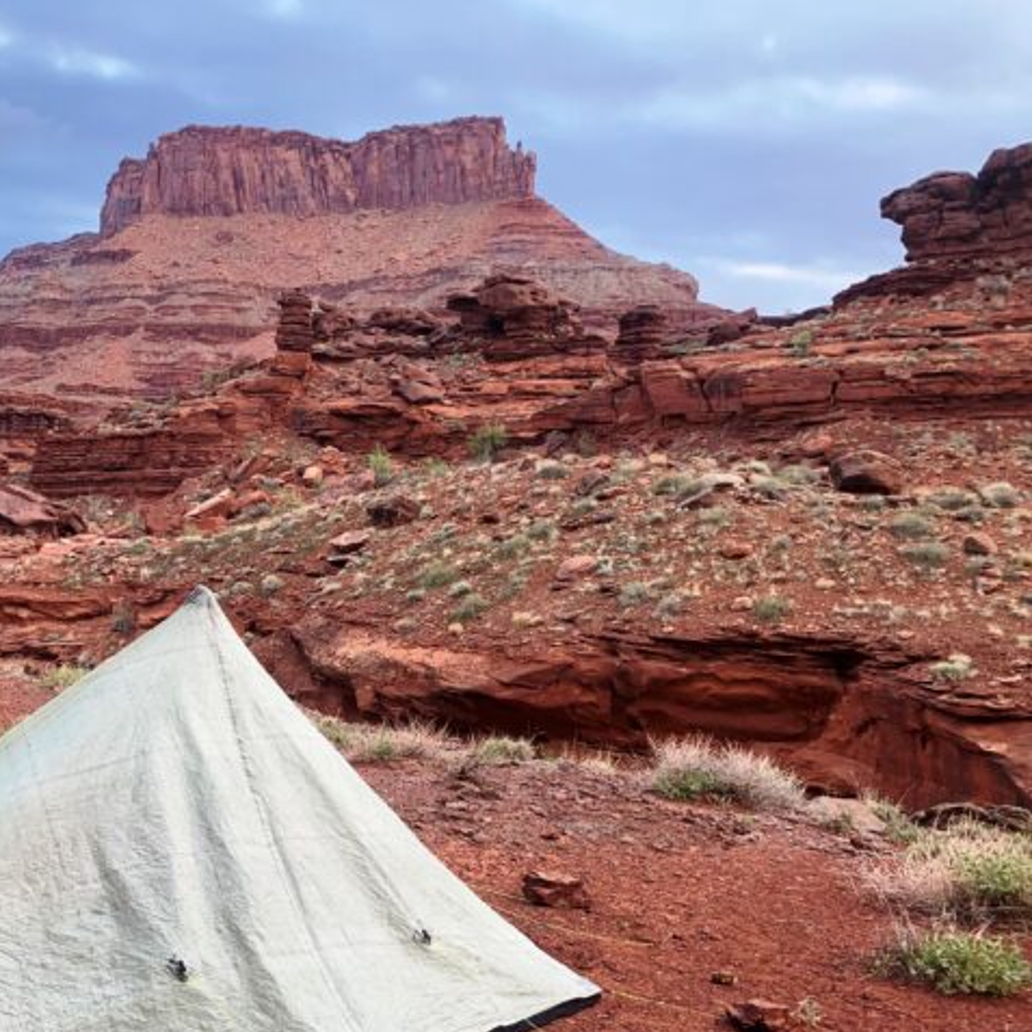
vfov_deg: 44.8
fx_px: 1248
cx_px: 236
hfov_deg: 43.2
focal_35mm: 37
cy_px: 582
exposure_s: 1/121
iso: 40
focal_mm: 4.25
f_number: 1.8
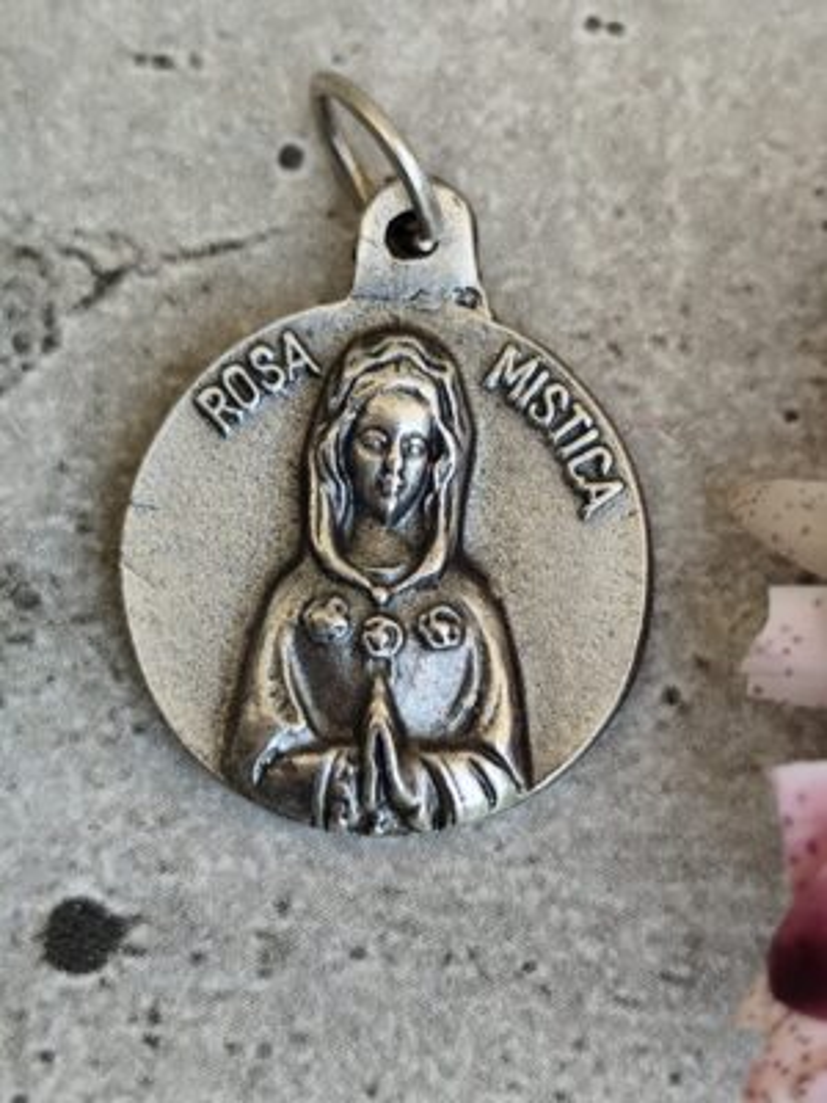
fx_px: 2962
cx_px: 414
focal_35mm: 93
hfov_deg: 15.9
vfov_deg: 21.1
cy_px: 552
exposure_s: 1/100
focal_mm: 6.19
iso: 64
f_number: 1.65
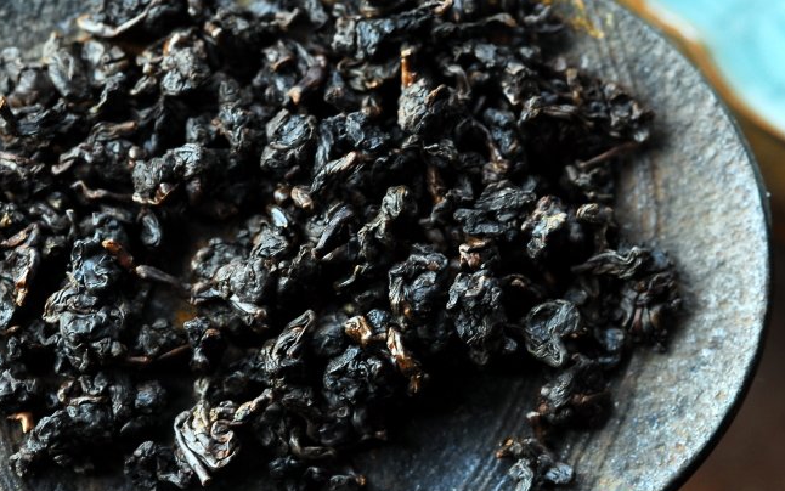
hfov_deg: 9.9
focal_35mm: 212
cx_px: 280
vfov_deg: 6.2
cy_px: 248
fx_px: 4529
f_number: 6.3
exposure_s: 1/60
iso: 400
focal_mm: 105
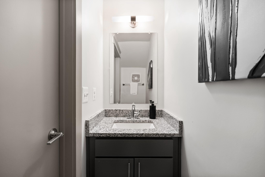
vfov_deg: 73.8
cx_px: 132
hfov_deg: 96.7
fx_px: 118
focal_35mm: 16
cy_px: 88
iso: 2000
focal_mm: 16
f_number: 4
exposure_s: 1/25
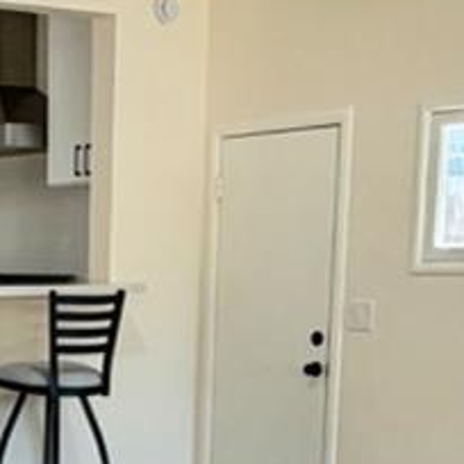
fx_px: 1380
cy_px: 517
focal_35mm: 91
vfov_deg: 18.3
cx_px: -69
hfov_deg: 18.3
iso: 160
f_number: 2.2
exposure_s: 1/121
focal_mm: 2.22
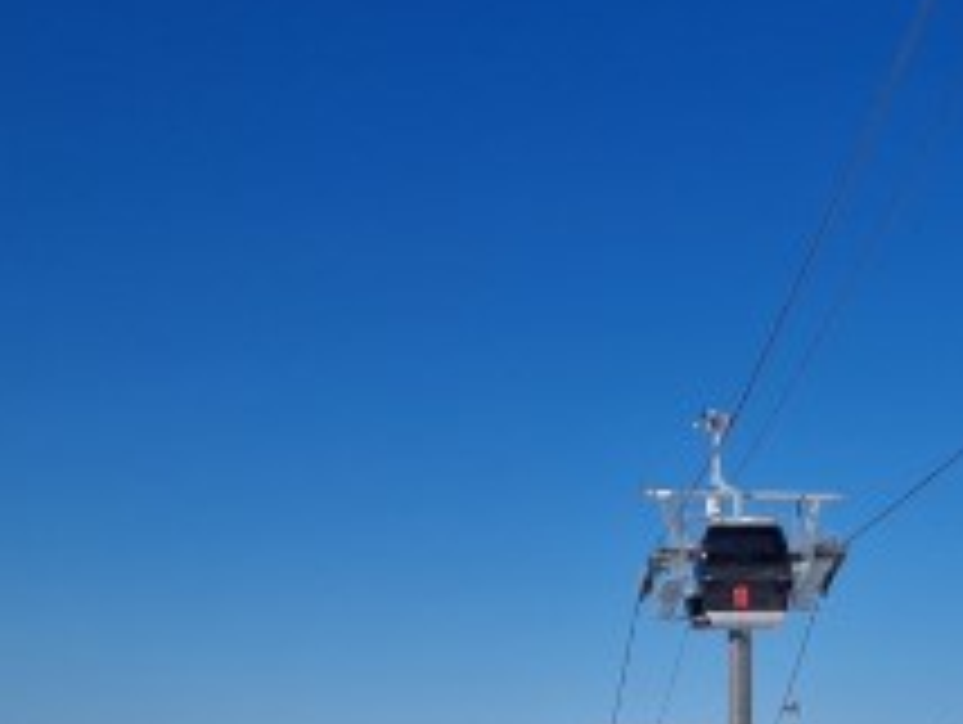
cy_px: 594
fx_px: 3064
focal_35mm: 110
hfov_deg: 17.6
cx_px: 891
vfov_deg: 13.4
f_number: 1.8
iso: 50
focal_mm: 5.4
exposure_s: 1/5696
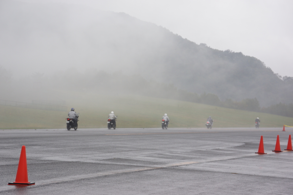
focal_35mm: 132
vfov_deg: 10.4
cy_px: 98
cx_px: 146
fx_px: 1074
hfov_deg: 15.5
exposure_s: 1/160
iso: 250
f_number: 5.6
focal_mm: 88
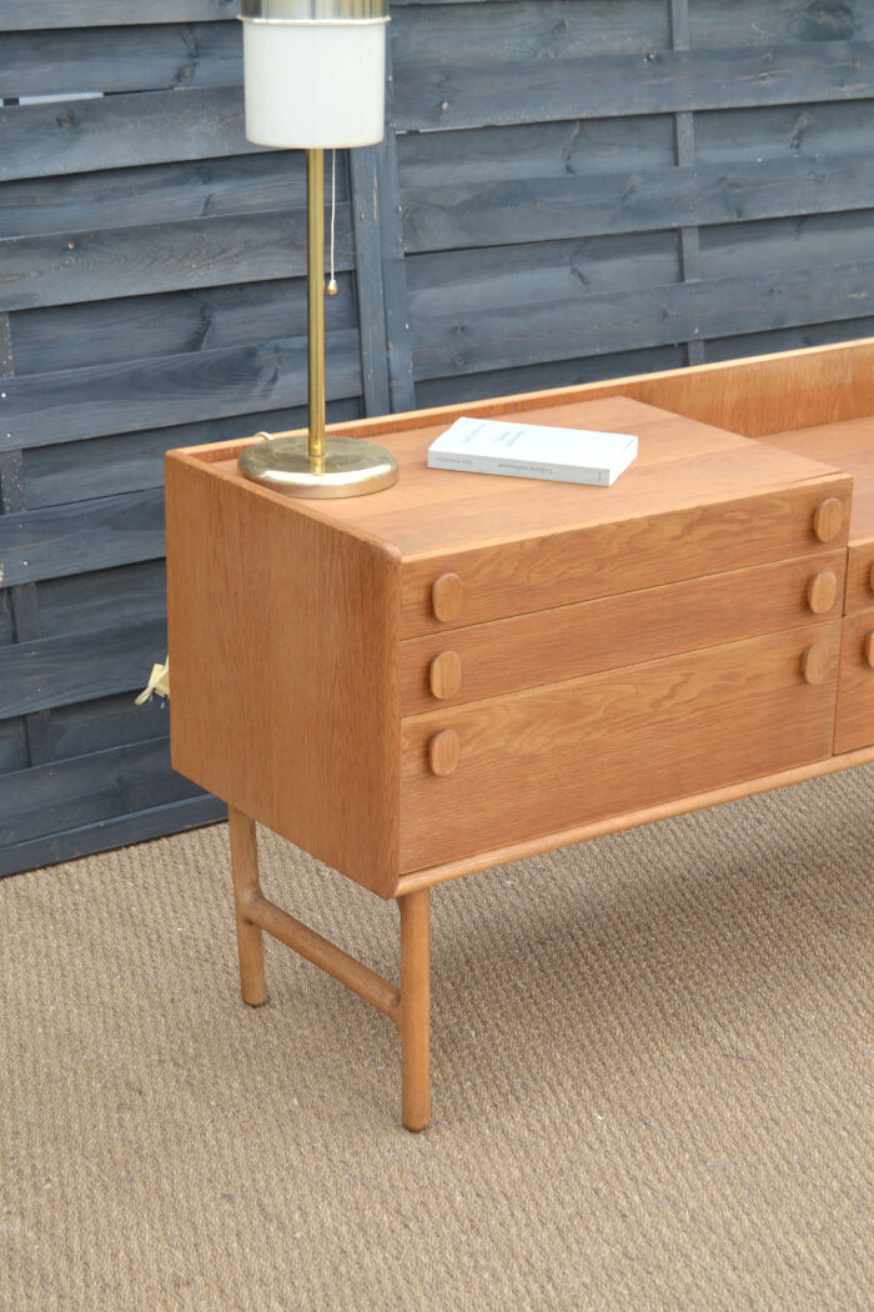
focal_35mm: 69
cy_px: 656
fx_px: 2513
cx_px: 437
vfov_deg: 29.2
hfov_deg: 19.7
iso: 110
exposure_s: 1/125
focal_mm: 46
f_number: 5.6
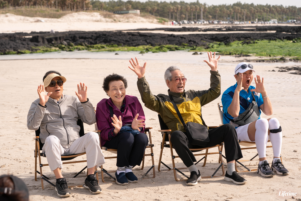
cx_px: 150
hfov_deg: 28.8
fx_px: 585
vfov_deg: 19.5
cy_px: 100
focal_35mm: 70
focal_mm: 70
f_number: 5.6
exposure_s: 1/500
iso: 100
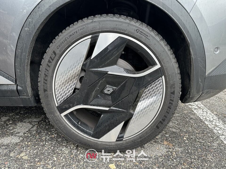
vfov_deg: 56.8
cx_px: 113
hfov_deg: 71.6
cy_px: 84
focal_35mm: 24
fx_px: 157
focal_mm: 6.86
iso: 50
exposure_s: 1/122
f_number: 1.78
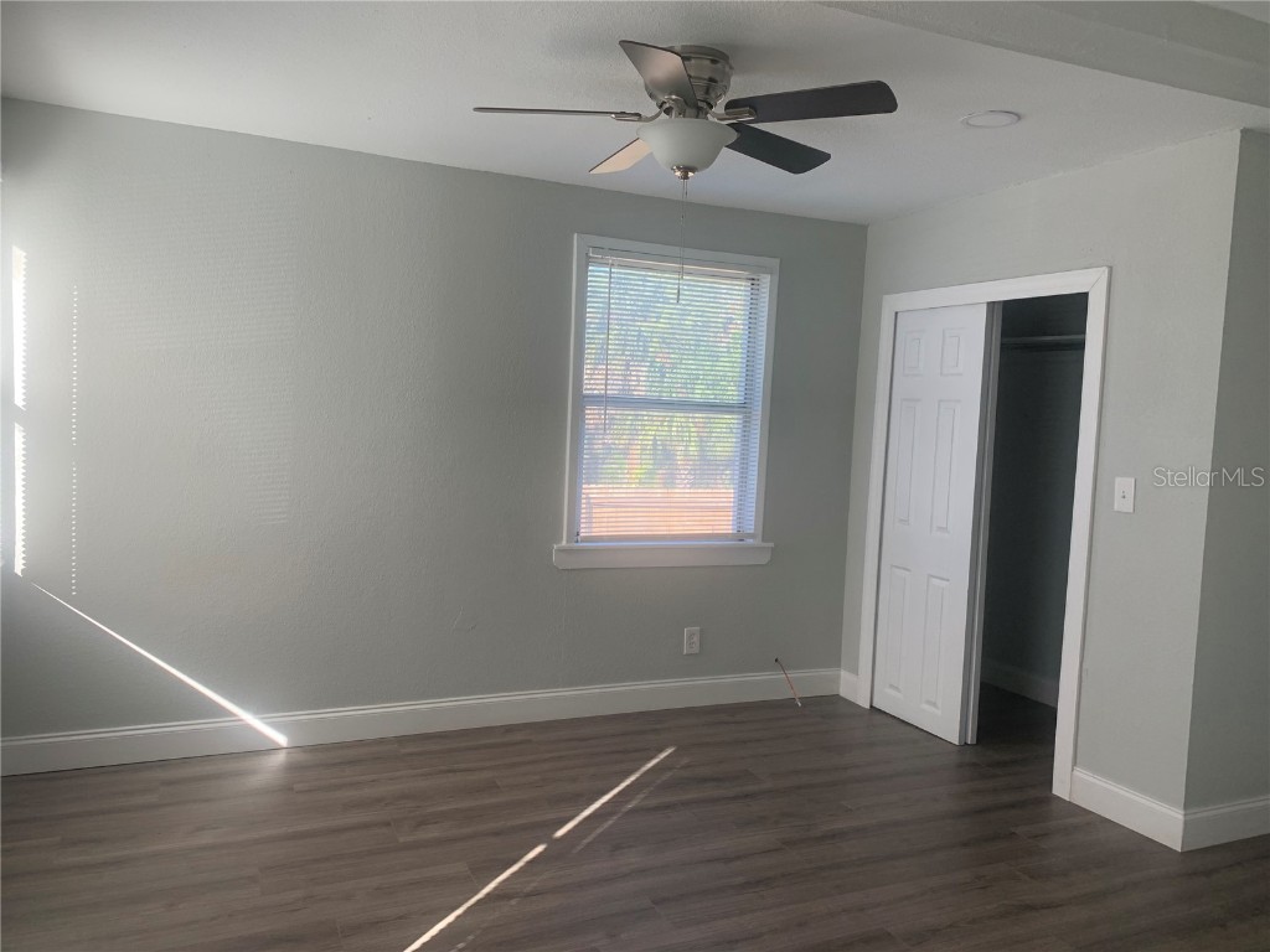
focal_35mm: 26
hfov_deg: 67.3
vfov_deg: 53.1
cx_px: 635
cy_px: 476
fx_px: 954
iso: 25
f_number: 1.8
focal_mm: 4.25
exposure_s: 1/122
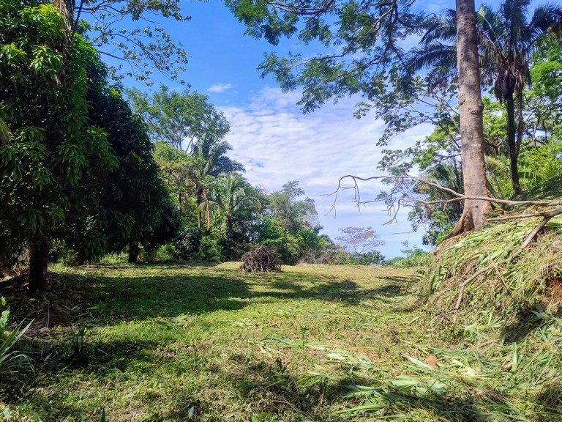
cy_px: 205
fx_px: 406
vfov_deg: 54.9
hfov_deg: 69.4
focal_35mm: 25
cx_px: 287
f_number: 1.8
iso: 100
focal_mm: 5.56
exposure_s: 1/1173
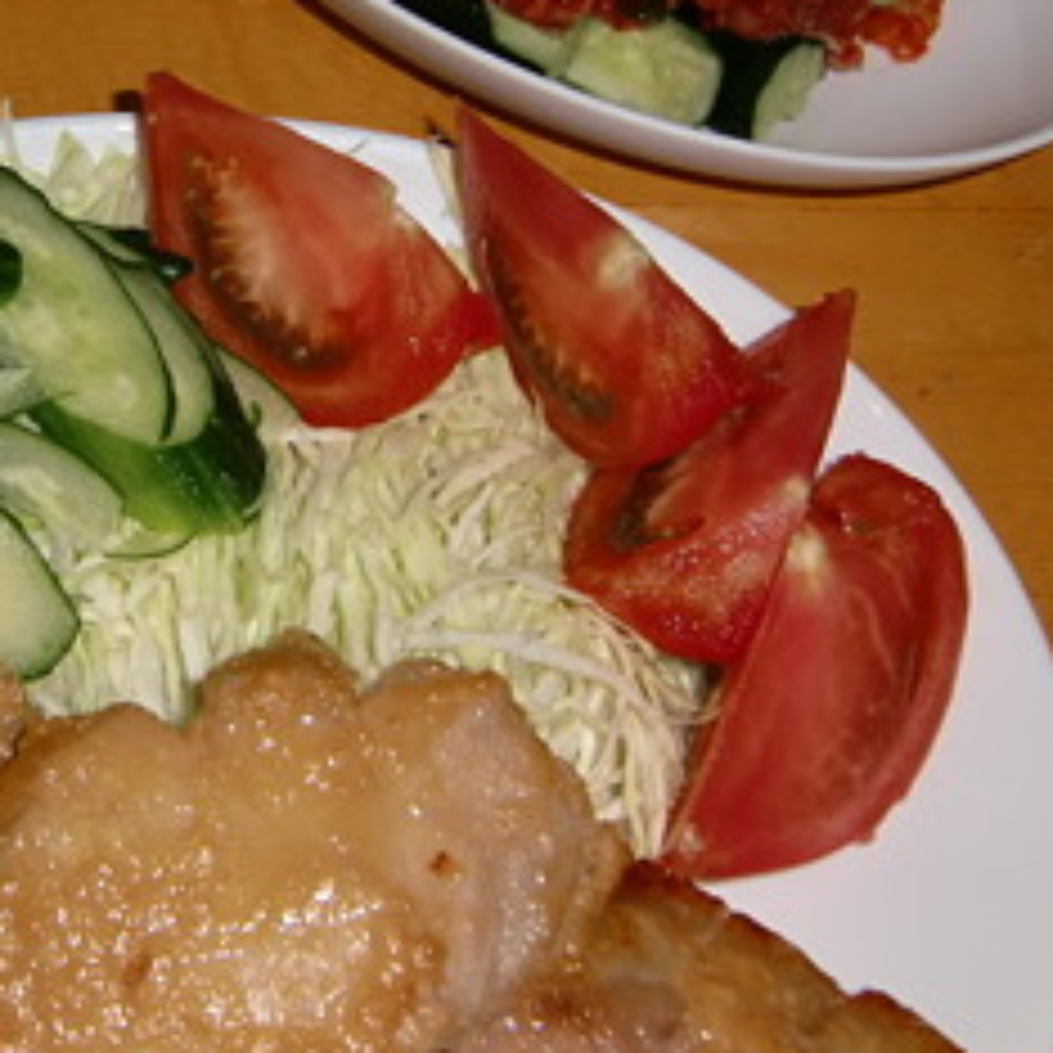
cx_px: 47
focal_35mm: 58
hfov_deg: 28.1
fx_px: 1996
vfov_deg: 29.2
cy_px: 297
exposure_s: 1/30
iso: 64
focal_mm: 6.1
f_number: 3.6
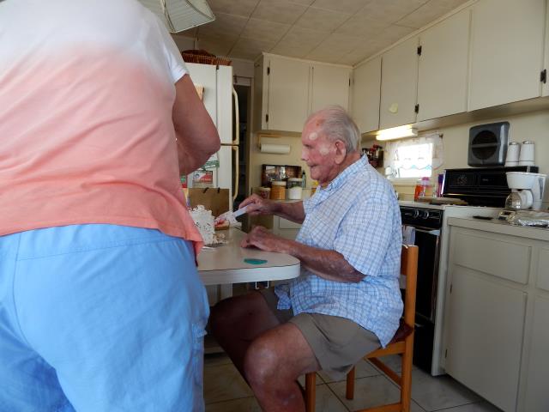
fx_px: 349
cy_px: 206
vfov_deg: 61.1
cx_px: 274
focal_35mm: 22
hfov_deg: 76.4
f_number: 3
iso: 125
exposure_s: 1/40
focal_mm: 4
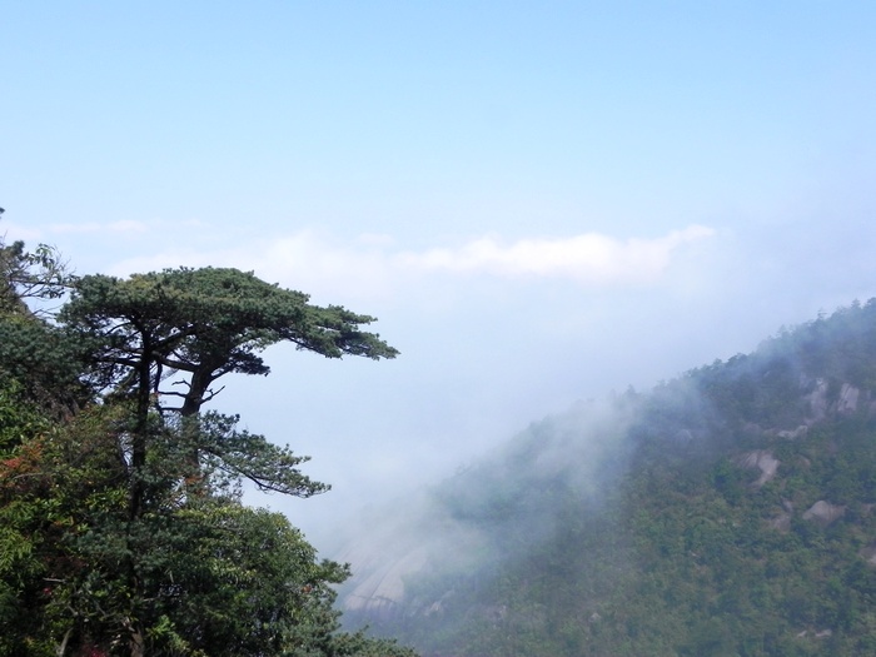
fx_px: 835
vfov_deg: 42.9
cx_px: 438
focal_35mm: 33
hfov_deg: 55.4
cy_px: 328
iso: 160
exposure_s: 1/454
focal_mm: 5.9
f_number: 7.1
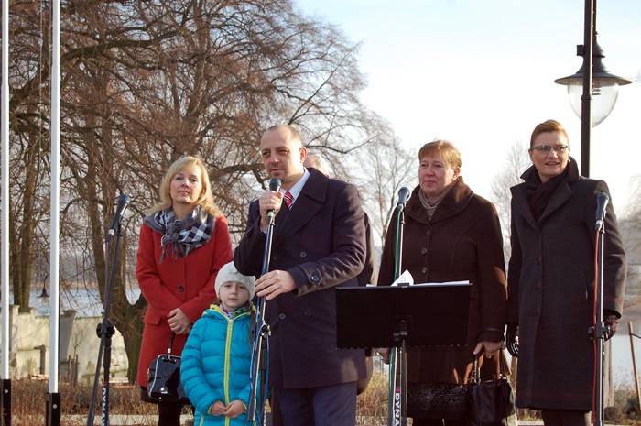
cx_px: 320
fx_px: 1467
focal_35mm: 82
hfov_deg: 24.6
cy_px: 213
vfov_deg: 16.5
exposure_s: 1/500
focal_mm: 55
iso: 400
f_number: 5.6
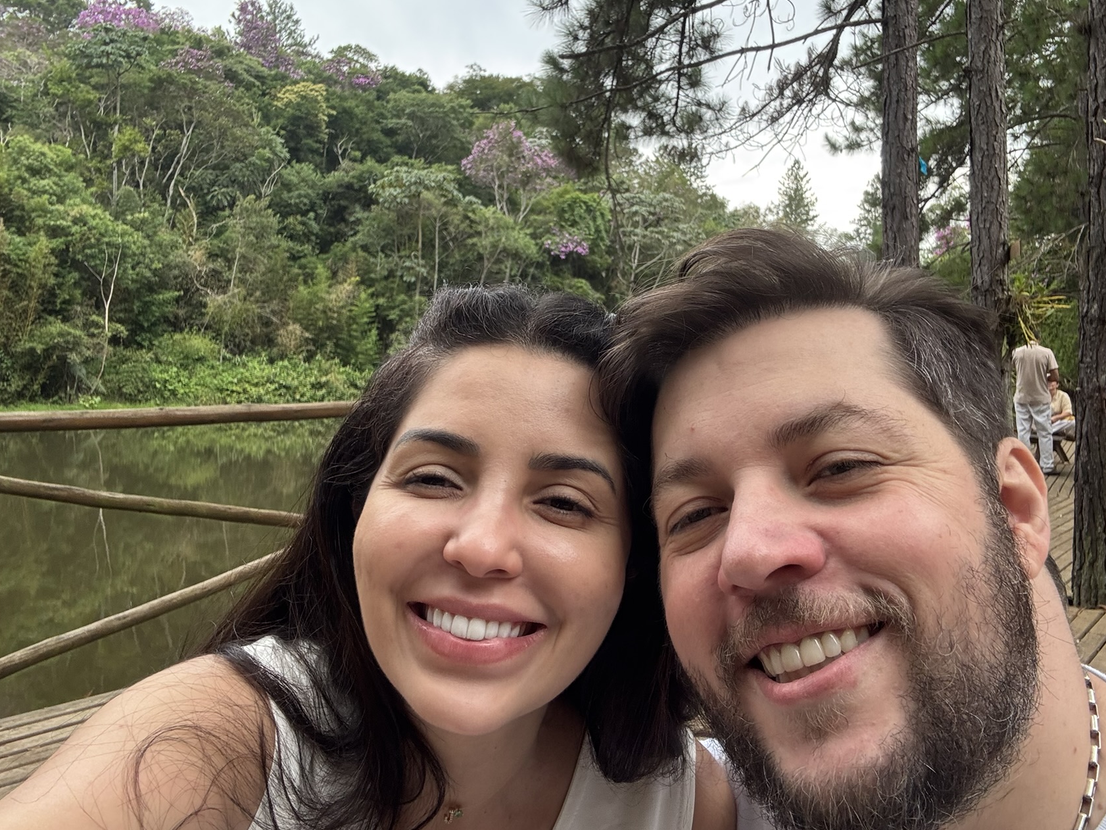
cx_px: 585
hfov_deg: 63.4
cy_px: 368
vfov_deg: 49.7
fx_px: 895
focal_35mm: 28
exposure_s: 1/121
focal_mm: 2.69
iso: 64
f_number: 1.9
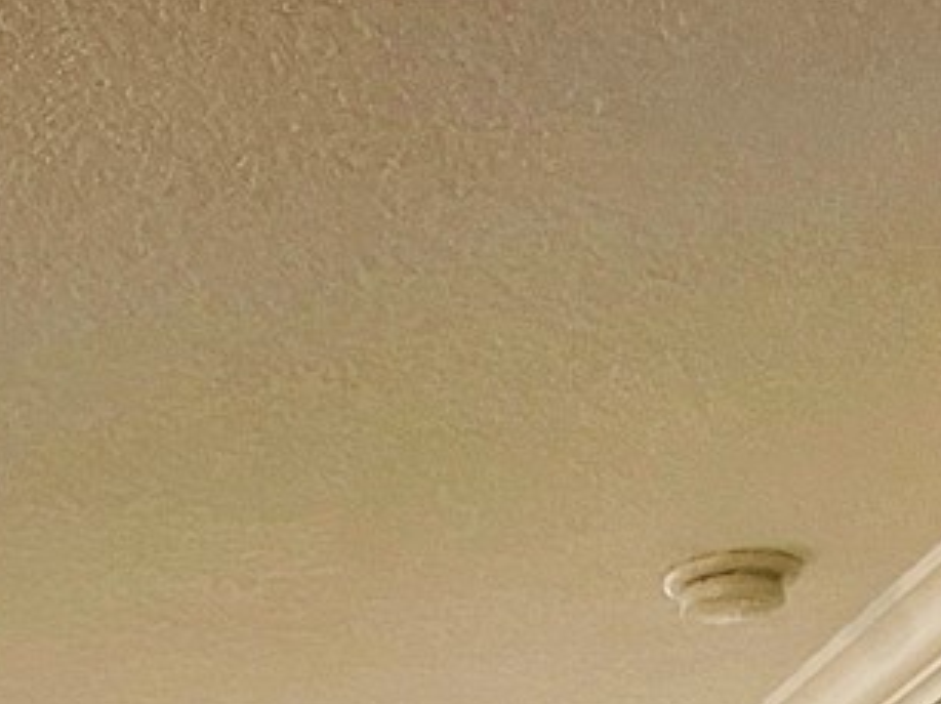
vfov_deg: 9.6
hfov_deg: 13.5
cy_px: 1731
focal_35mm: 136
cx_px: -535
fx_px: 3694
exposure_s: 1/60
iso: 200
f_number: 1.6
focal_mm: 4.2
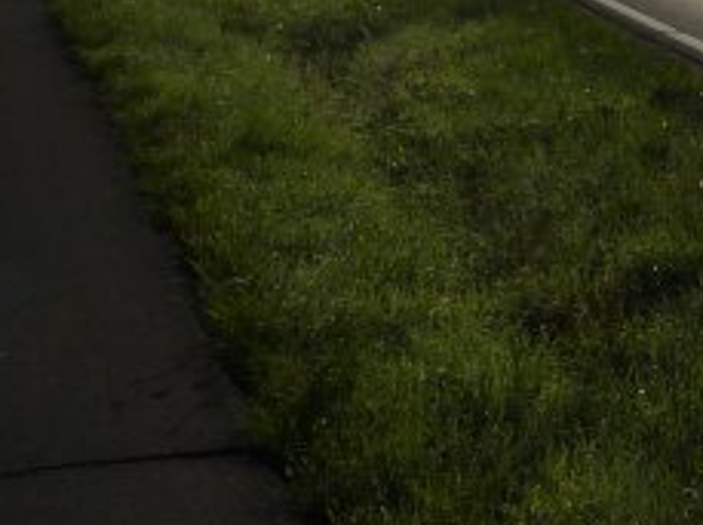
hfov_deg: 15.5
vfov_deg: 12.8
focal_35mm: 112
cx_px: 1191
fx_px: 2271
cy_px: -154
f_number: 6.3
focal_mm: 4.1
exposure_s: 1/800
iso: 80
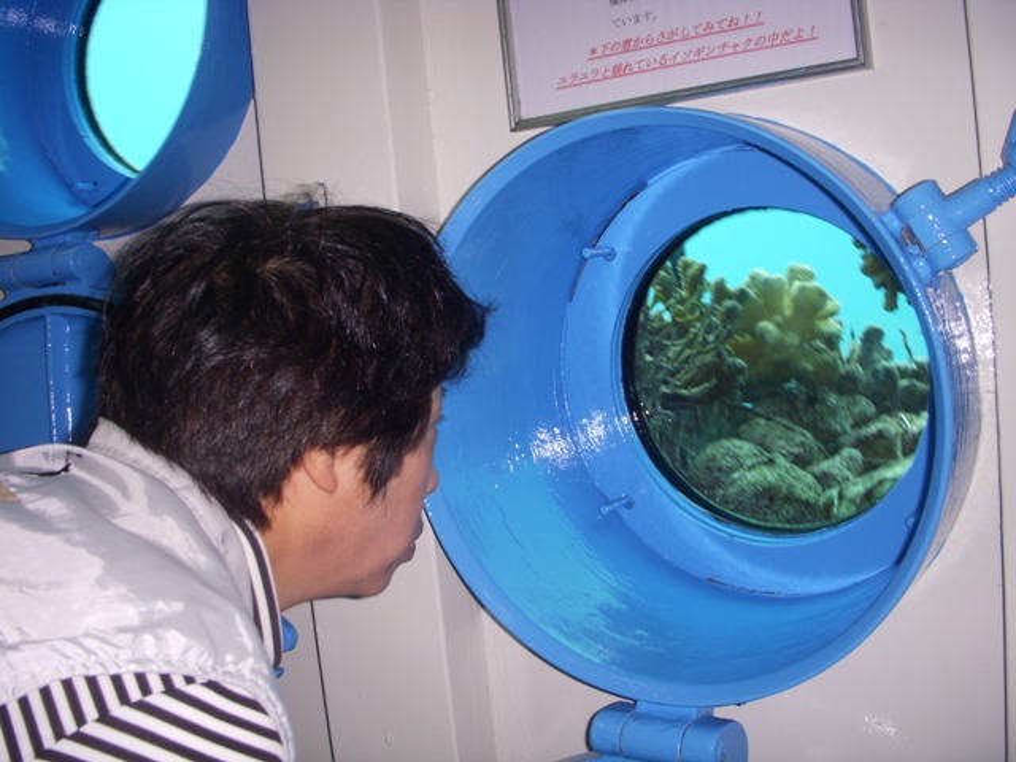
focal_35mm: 38
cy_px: 381
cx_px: 508
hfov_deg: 49.0
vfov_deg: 37.7
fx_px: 1115
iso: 100
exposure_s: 1/30
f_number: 3.3
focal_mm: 6.3
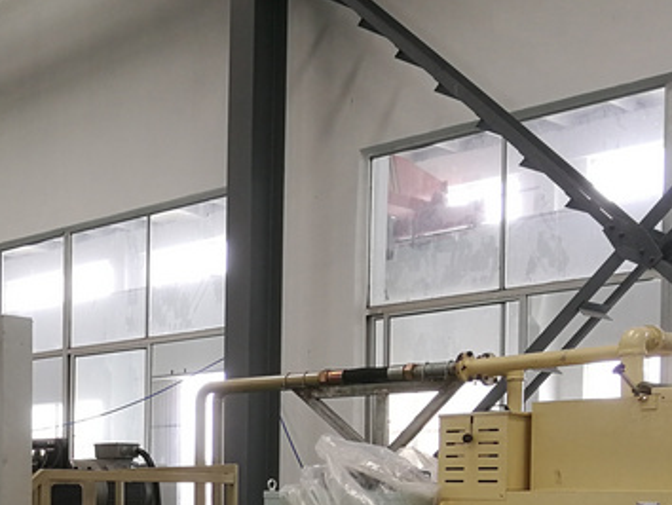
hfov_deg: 29.8
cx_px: 23
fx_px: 1185
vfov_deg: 23.1
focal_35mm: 61
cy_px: 505
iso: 100
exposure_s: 1/50
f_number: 2.2
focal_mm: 3.95
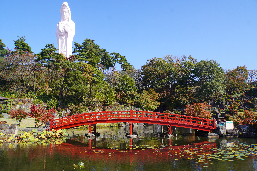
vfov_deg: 43.6
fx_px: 214
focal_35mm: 30
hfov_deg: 61.9
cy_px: 86
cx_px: 128
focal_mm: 20
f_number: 9
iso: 100
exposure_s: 1/125
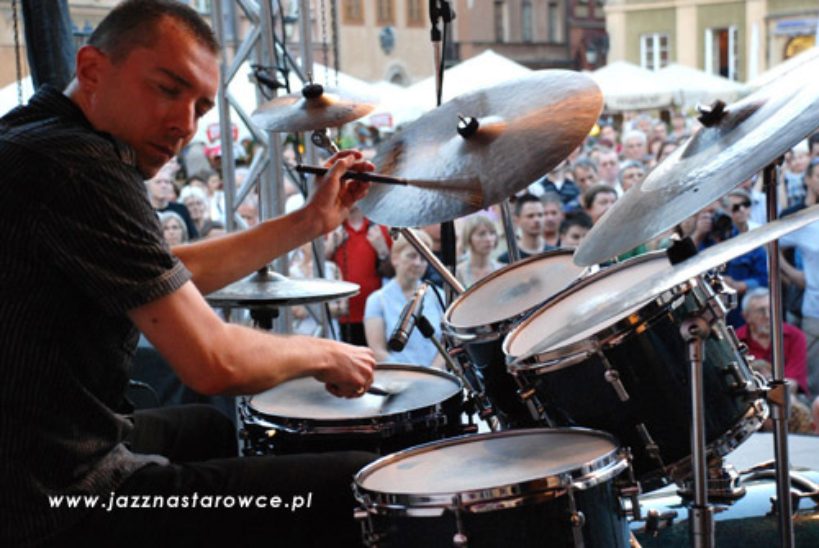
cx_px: 410
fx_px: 1709
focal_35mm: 75
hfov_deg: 27.0
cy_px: 274
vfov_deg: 18.2
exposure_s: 1/60
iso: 800
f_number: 5
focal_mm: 50
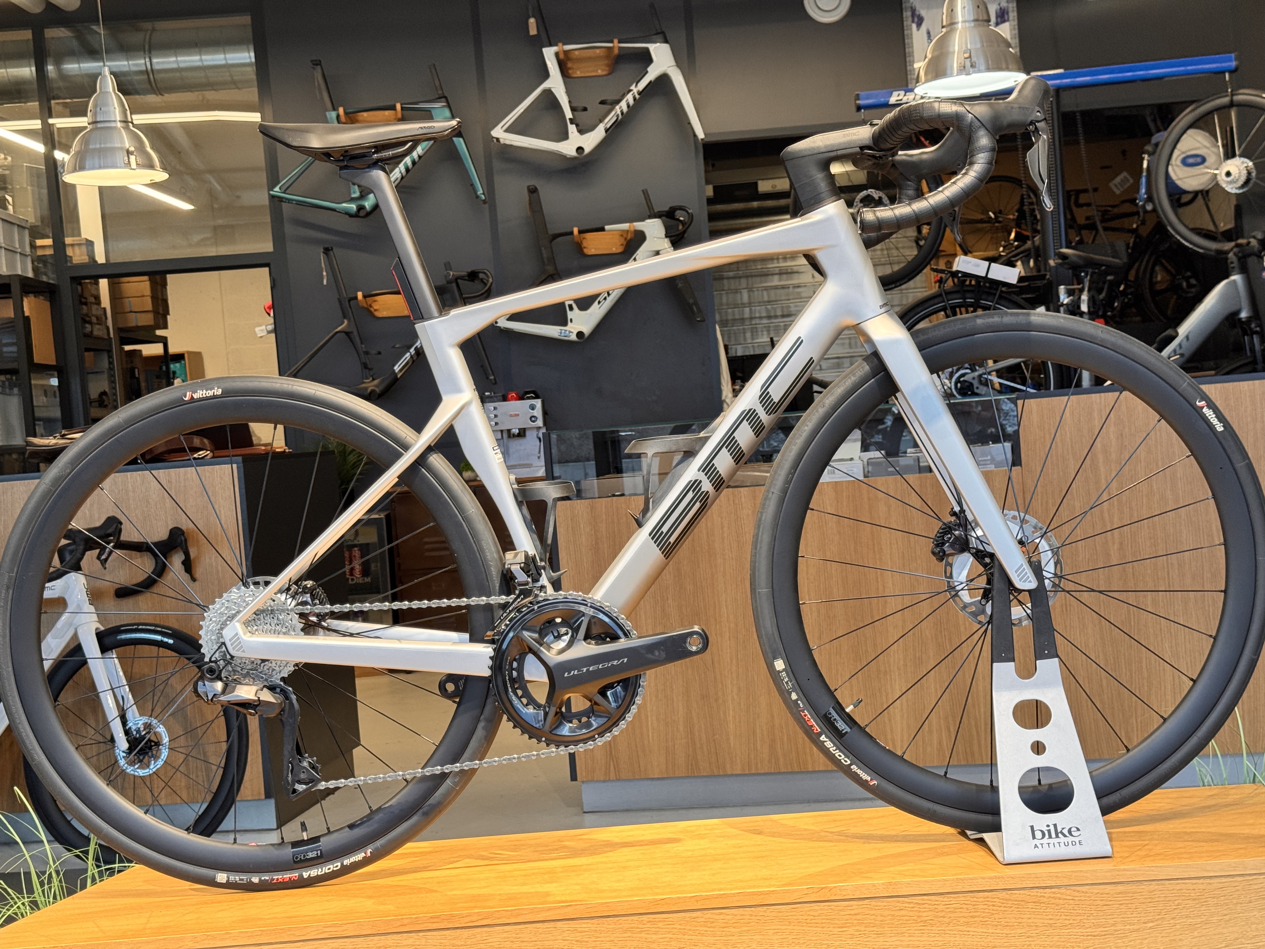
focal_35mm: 48
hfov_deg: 39.7
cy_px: 474
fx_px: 1754
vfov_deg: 30.3
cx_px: 632
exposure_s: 1/100
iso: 160
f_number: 1.78
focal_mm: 6.76
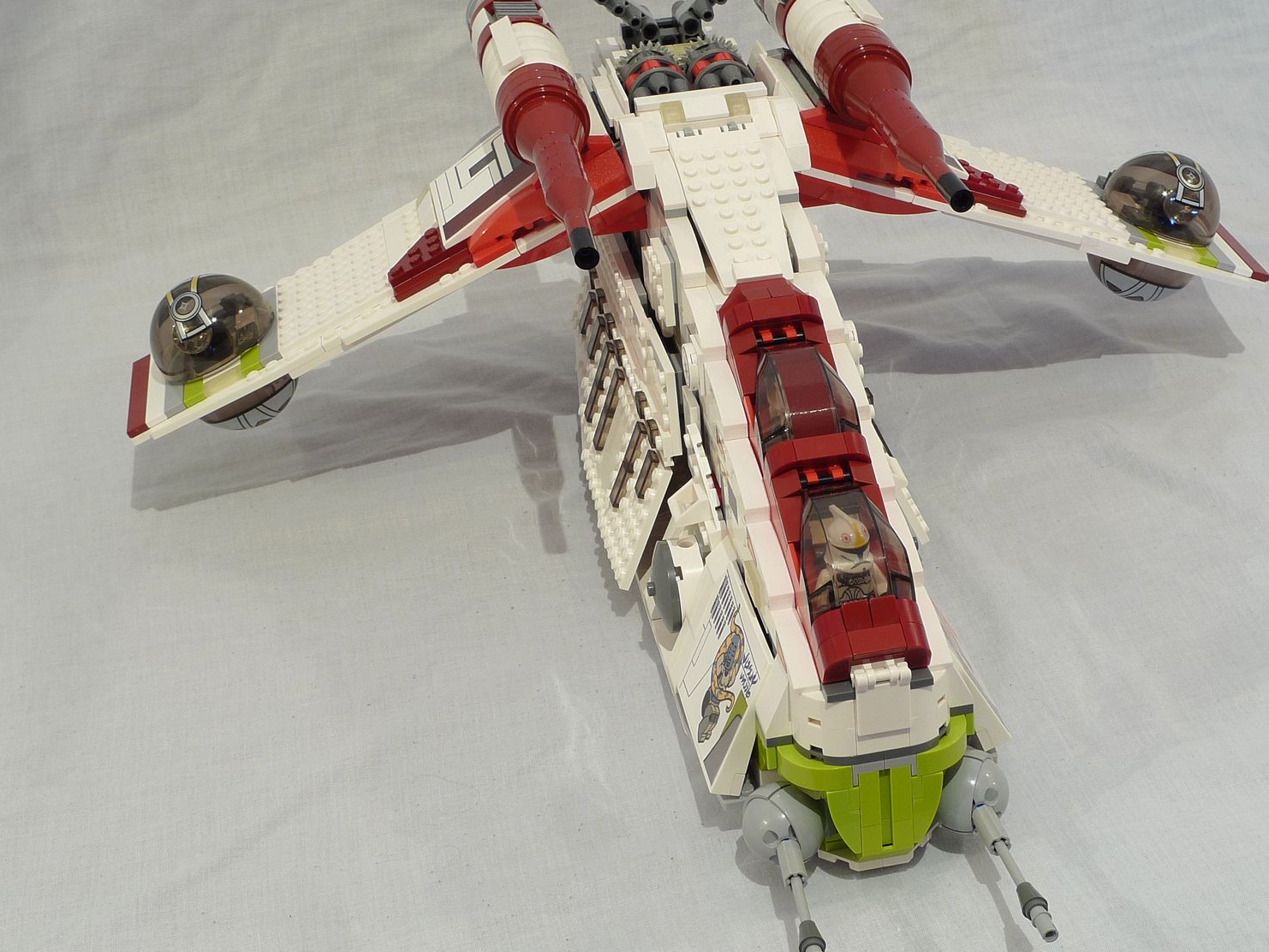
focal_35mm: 64
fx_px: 2347
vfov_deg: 22.9
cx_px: 748
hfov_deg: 30.2
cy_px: 455
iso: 80
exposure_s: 2.5
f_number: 4.5
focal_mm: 11.1
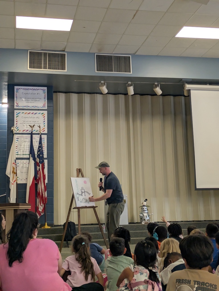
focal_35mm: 51
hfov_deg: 28.6
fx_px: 430
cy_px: 146
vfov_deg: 37.5
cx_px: 110
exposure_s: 1/120
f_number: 1.89
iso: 394
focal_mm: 5.43
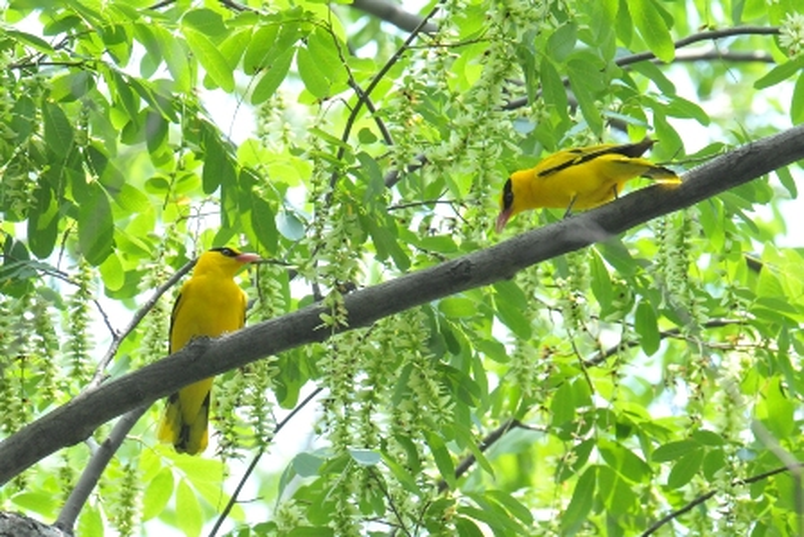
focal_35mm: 1050
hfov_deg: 2.0
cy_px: 268
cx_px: 402
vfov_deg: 1.3
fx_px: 23456
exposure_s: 1/400
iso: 2000
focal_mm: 700
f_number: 10
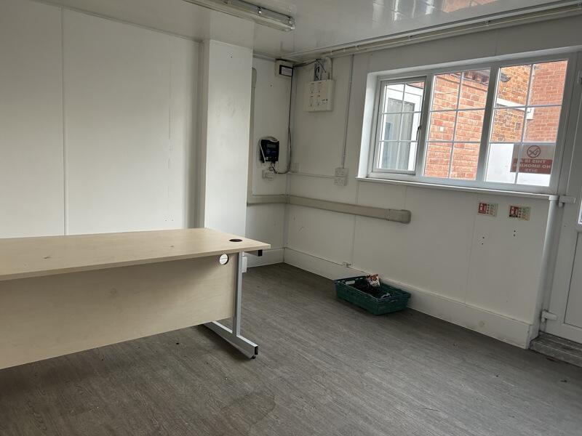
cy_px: 218
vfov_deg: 53.1
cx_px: 291
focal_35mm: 26
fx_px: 437
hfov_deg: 67.3
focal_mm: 5.7
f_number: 1.5
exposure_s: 1/81
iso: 125
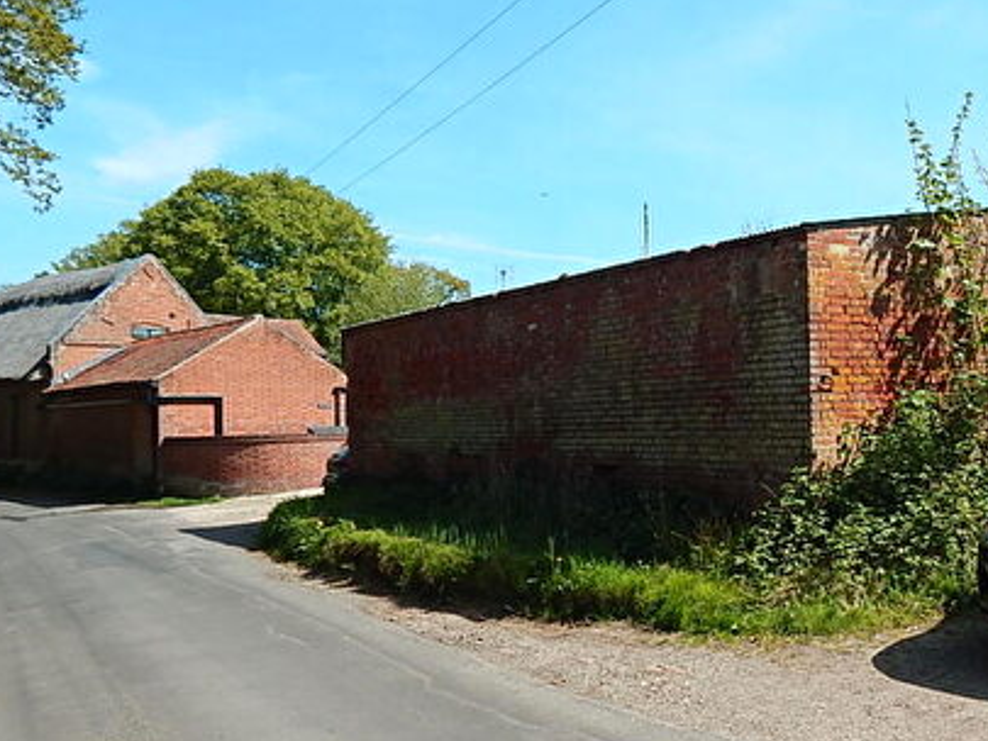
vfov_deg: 37.7
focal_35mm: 38
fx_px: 1085
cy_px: 416
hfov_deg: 46.5
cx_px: 783
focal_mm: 4
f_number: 3
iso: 125
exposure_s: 1/1250
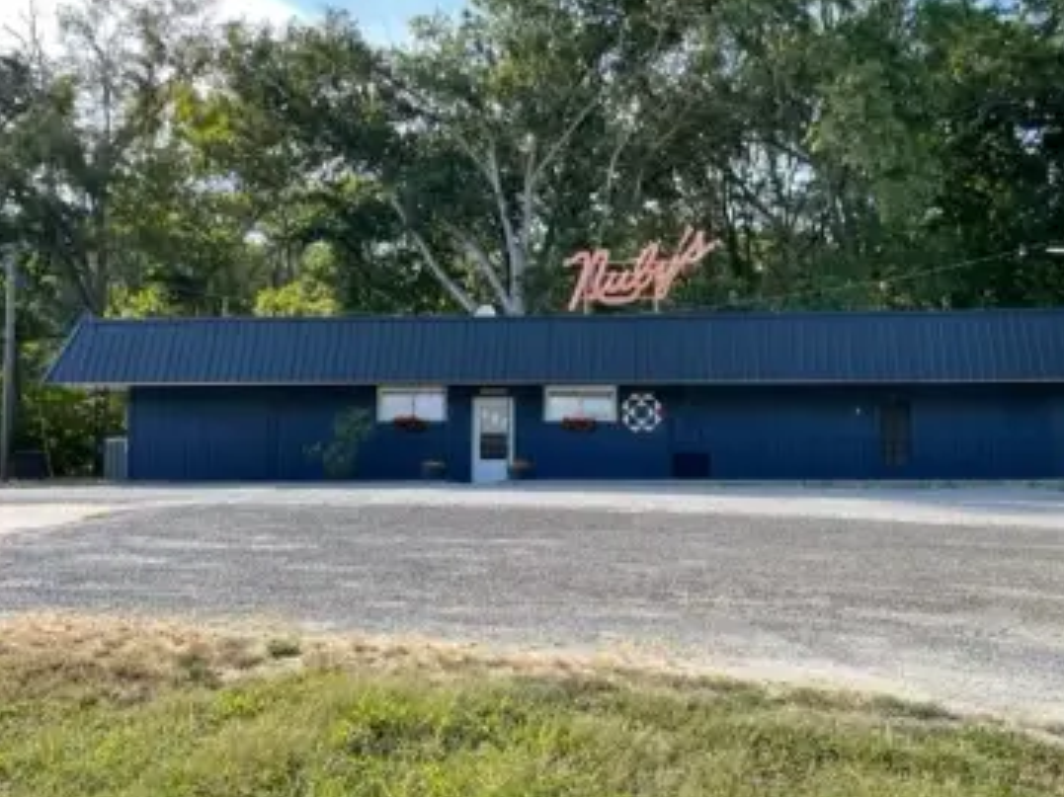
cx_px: 584
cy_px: 400
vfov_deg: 48.2
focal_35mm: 29
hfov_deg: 61.6
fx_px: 891
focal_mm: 4.2
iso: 32
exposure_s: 1/831
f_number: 1.6
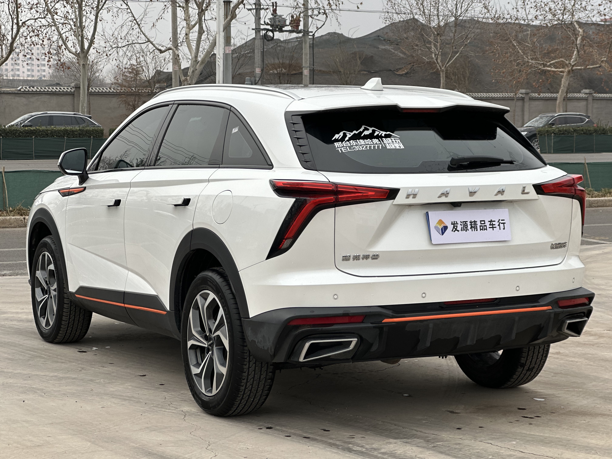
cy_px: 230
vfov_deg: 19.1
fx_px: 1361
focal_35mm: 77
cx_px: 306
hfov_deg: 25.3
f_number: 2.8
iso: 20
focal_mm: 9
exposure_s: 1/121
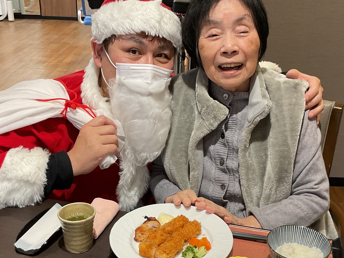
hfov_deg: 40.4
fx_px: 467
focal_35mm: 47
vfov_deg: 30.8
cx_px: 187
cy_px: 159
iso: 80
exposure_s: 1/60
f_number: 1.8
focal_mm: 3
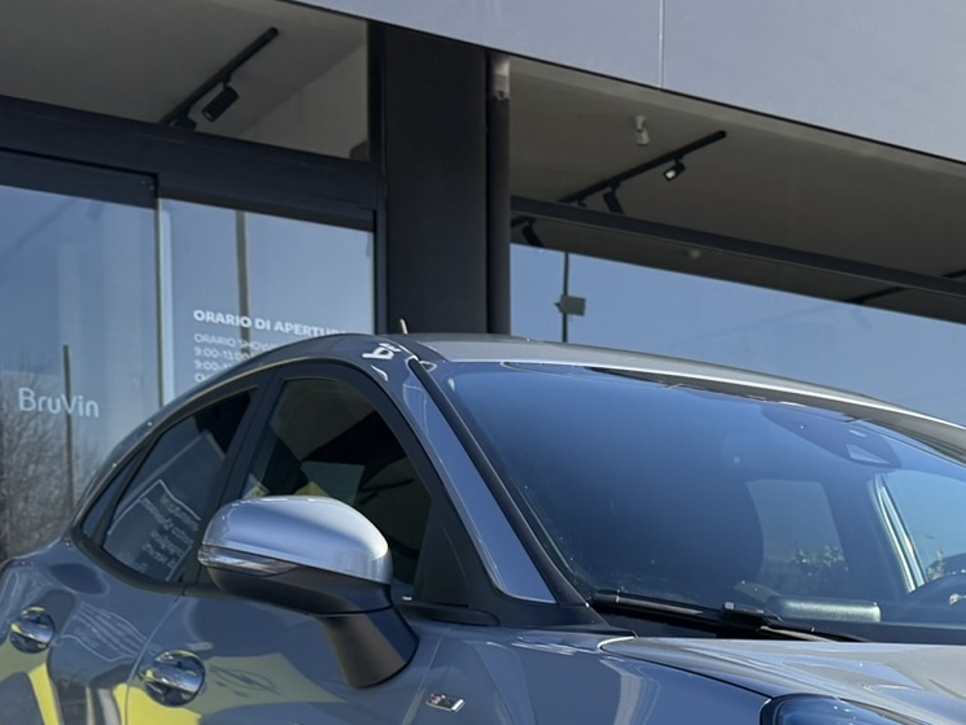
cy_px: 901
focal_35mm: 66
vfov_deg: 20.6
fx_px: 1842
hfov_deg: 27.2
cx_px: 1035
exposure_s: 1/2299
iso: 100
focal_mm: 6.76
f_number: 1.78
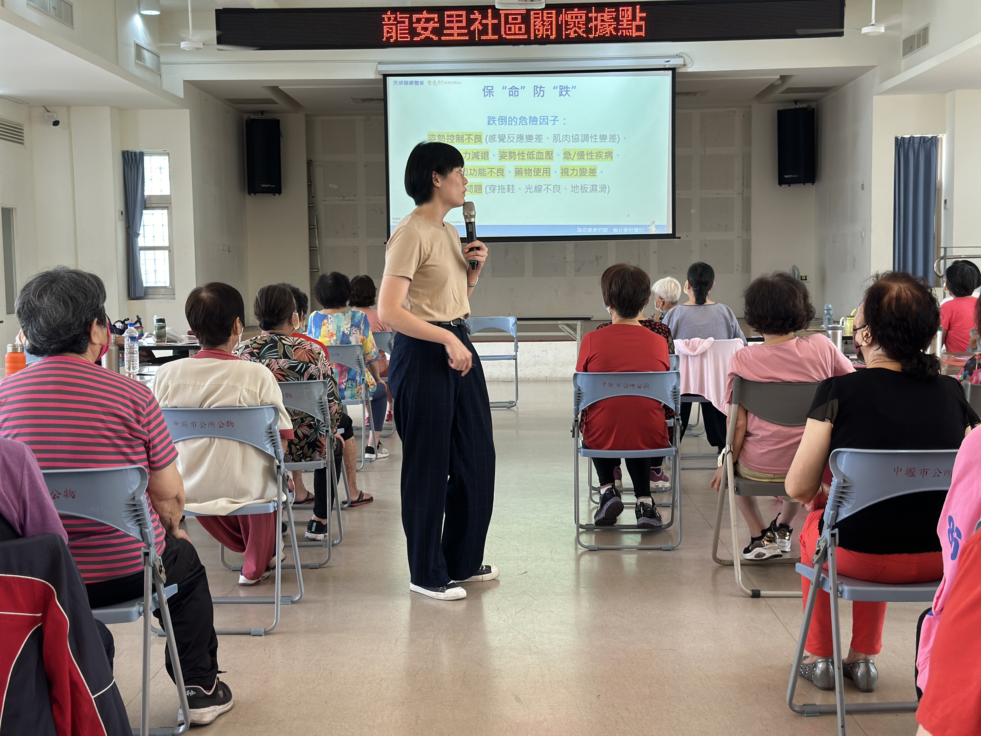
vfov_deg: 30.3
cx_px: 490
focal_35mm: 48
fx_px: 1360
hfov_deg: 39.7
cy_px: 368
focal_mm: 6.86
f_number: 1.78
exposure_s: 1/60
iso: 80
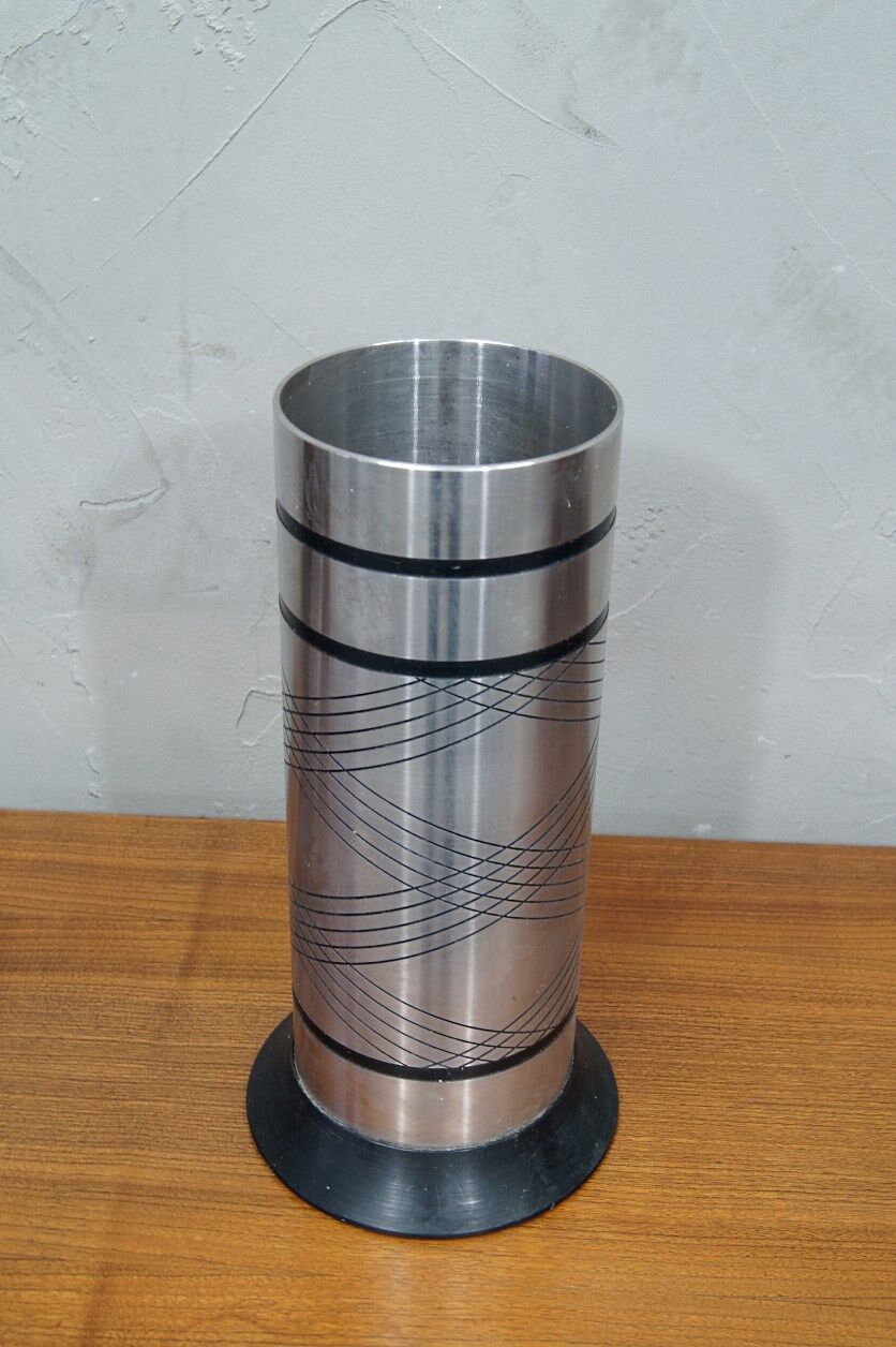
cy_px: 674
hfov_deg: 31.9
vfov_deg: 46.4
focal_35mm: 42
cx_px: 448
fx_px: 1570
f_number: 6.3
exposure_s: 1/10
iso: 400
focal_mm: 28
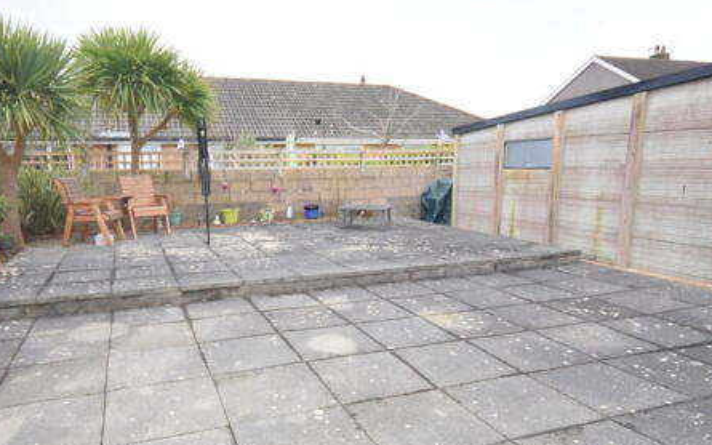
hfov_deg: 68.0
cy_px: 255
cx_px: 303
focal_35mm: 27
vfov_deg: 45.9
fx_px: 524
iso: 640
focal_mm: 12
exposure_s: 1/125
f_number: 5.6
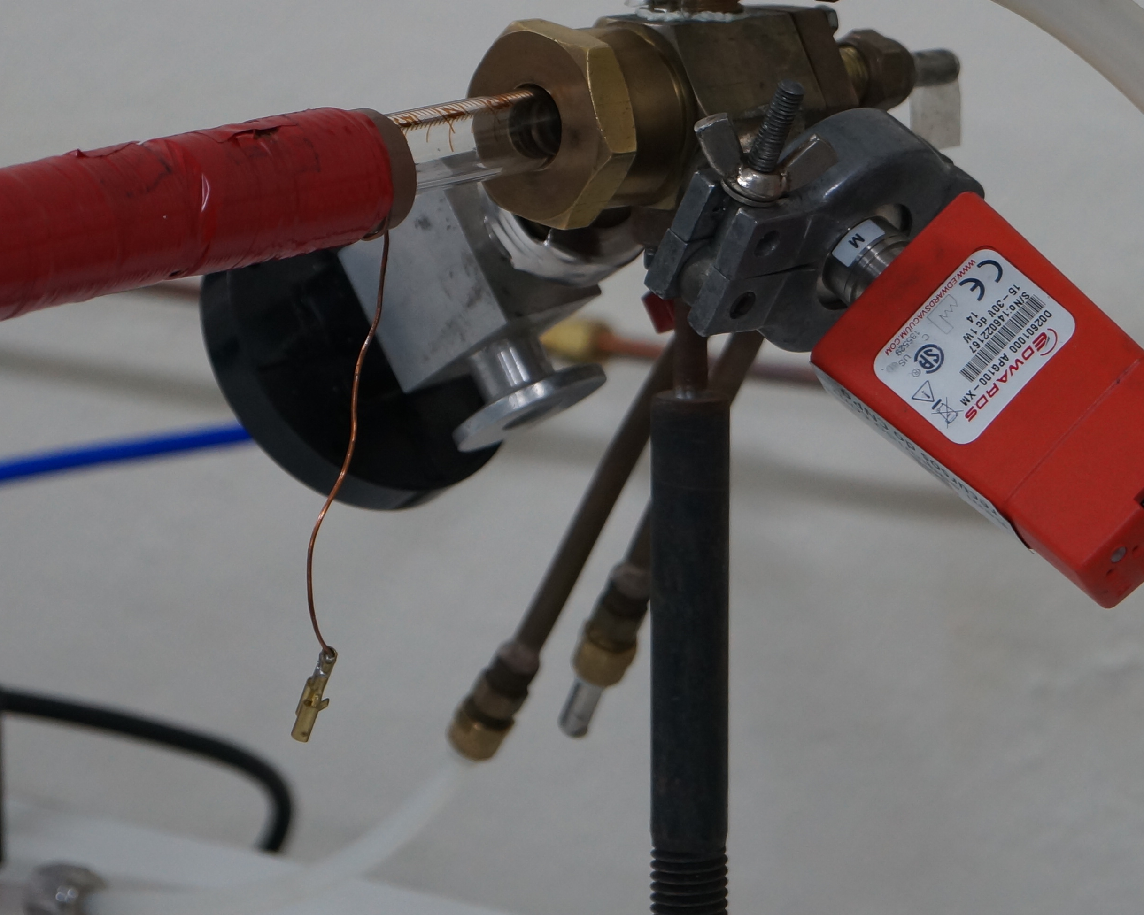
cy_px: 331
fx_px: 5280
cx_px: 825
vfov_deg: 9.9
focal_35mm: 156
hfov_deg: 12.3
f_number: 5.6
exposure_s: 1/25
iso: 400
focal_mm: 55
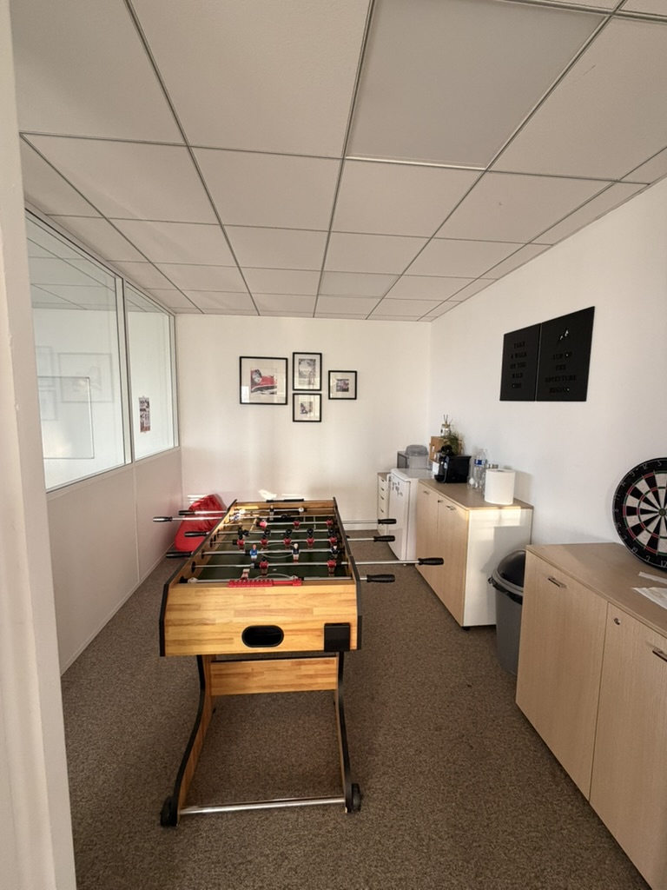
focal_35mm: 14
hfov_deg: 85.7
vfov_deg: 102.1
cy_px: 445
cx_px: 334
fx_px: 360
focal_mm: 2.22
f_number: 2.2
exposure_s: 1/79
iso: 320
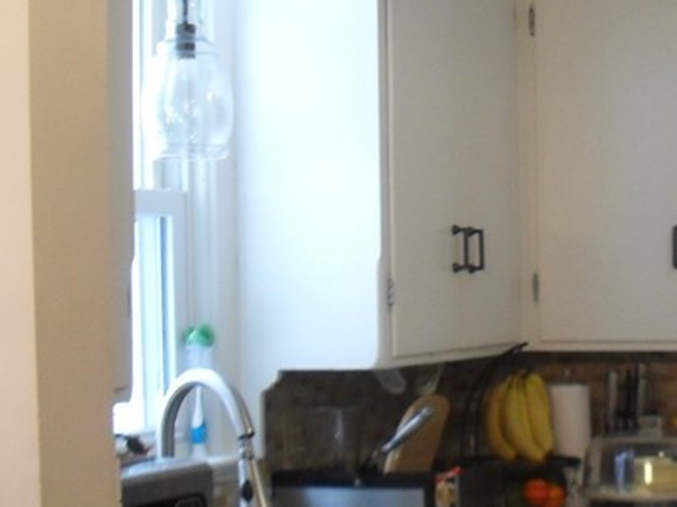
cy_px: 371
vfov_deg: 16.5
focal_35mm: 89
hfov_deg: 21.2
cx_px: 694
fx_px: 1740
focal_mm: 6.3
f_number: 3.2
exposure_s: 1/20
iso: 200
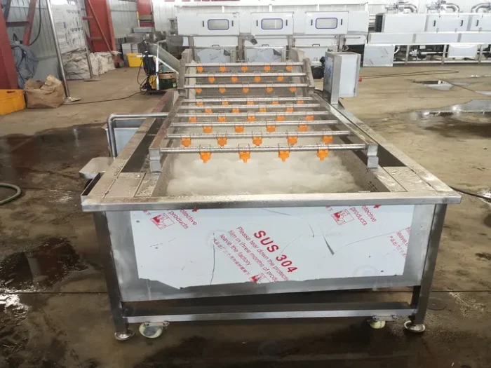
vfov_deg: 45.4
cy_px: 184
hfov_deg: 58.4
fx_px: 440
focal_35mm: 31
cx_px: 246
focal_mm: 4.05
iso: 195
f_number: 1.78
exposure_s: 1/100
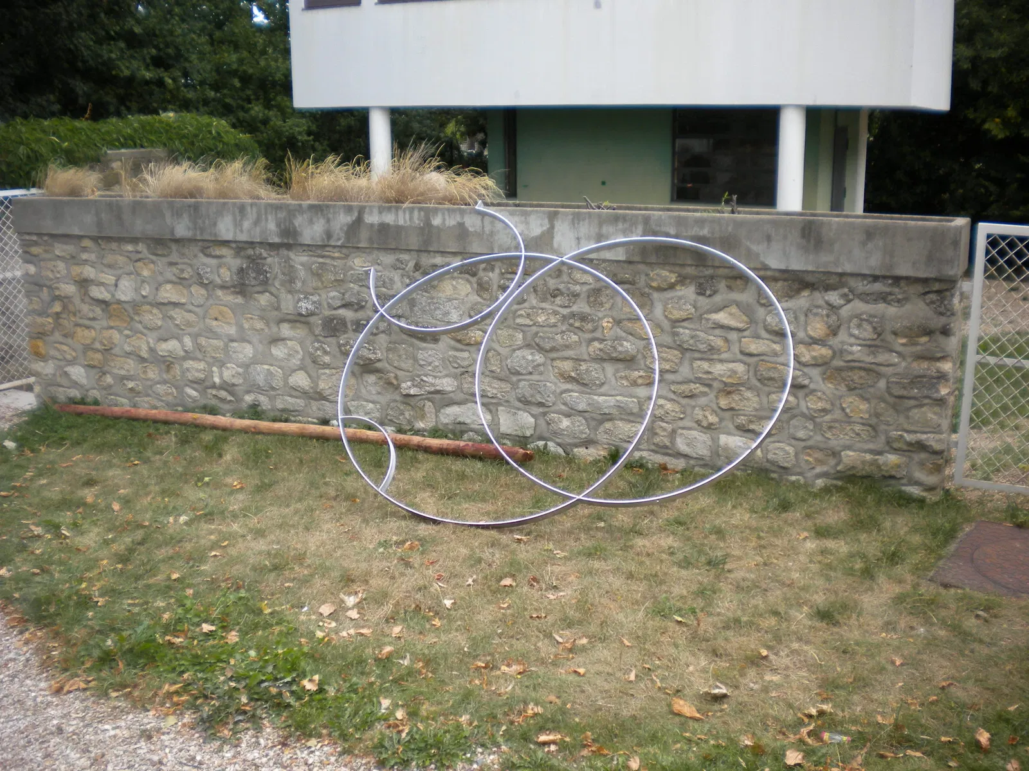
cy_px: 386
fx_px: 1040
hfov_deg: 52.6
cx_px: 514
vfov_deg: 40.7
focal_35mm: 35
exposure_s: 1/249
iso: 80
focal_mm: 6.3
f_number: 3.1
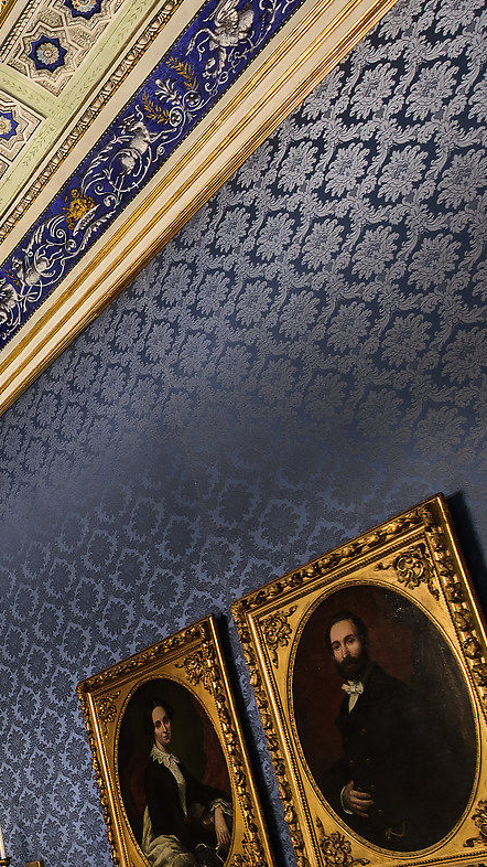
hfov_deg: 16.2
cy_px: 596
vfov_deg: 42.2
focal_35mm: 48
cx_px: -585
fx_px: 1102
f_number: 8
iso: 100
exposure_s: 2
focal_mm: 10
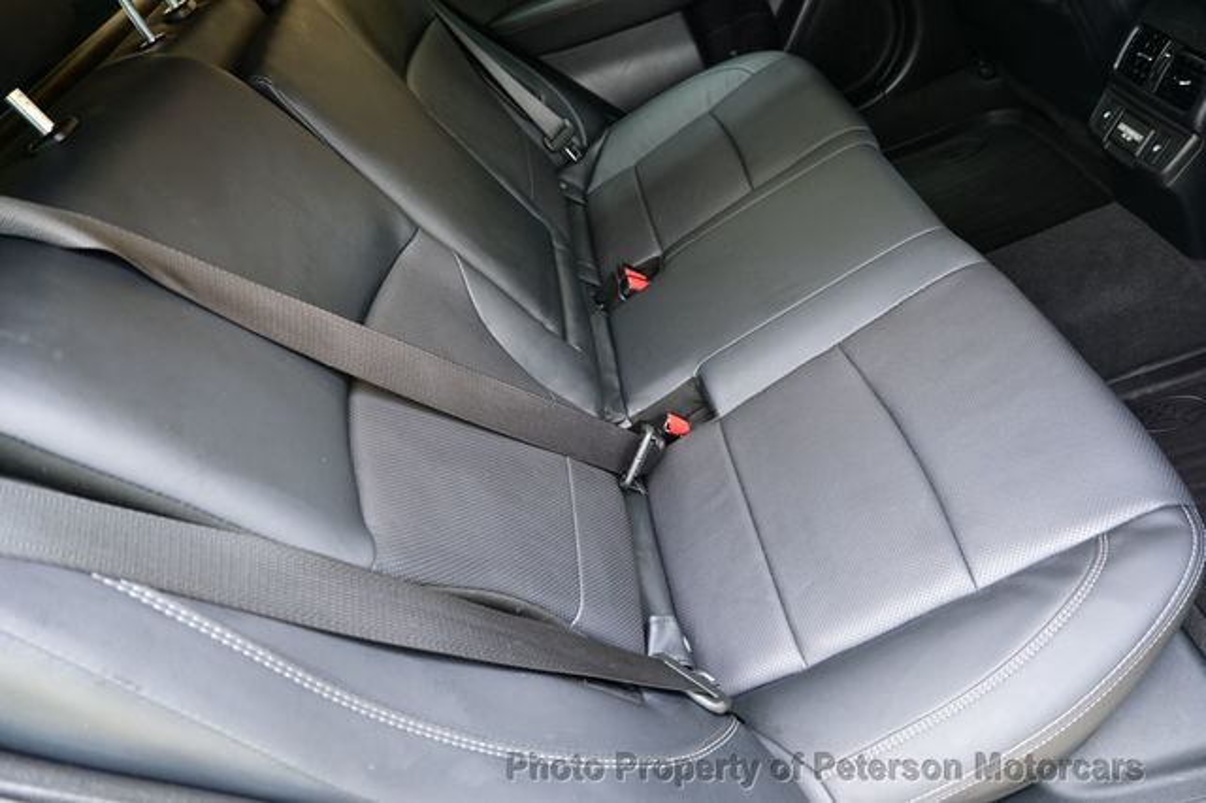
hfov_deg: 73.8
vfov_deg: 53.1
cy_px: 402
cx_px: 603
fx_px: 804
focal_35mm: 24
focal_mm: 16
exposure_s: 1/25
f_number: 3.5
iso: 180
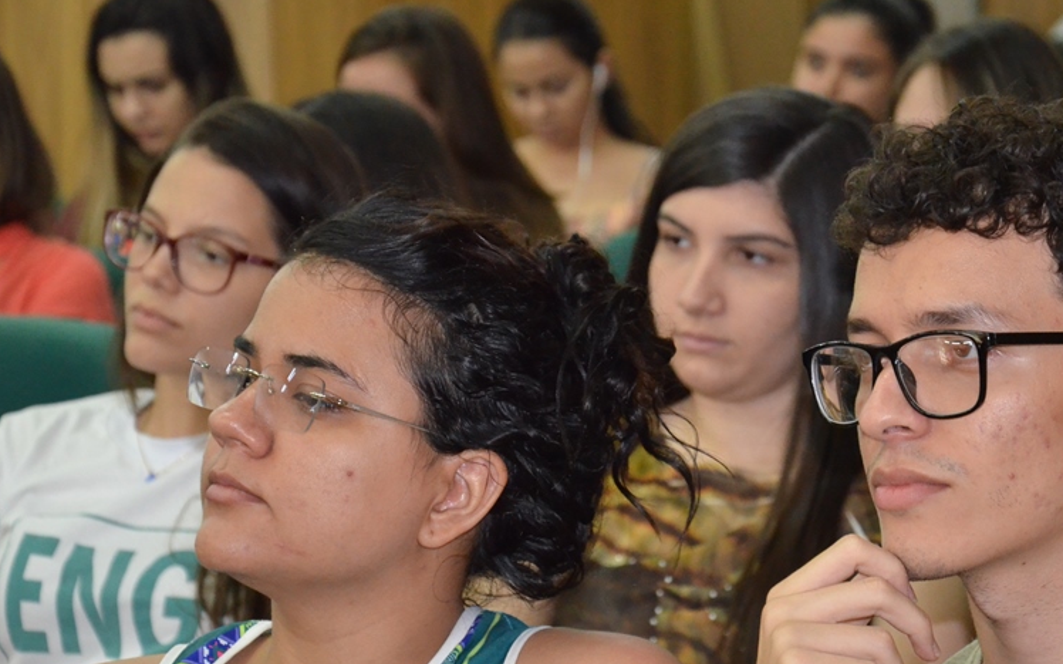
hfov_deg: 13.3
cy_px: 343
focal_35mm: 157
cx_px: 701
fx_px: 4538
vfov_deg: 8.4
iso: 3200
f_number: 5.3
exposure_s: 1/60
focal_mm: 75
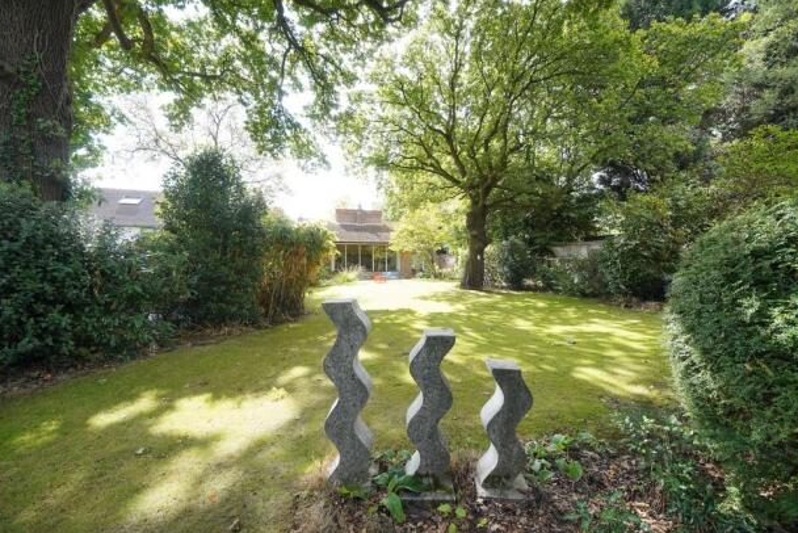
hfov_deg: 104.1
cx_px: 419
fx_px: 310
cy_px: 265
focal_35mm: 14
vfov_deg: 81.3
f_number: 8
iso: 500
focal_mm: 13
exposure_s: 1/200
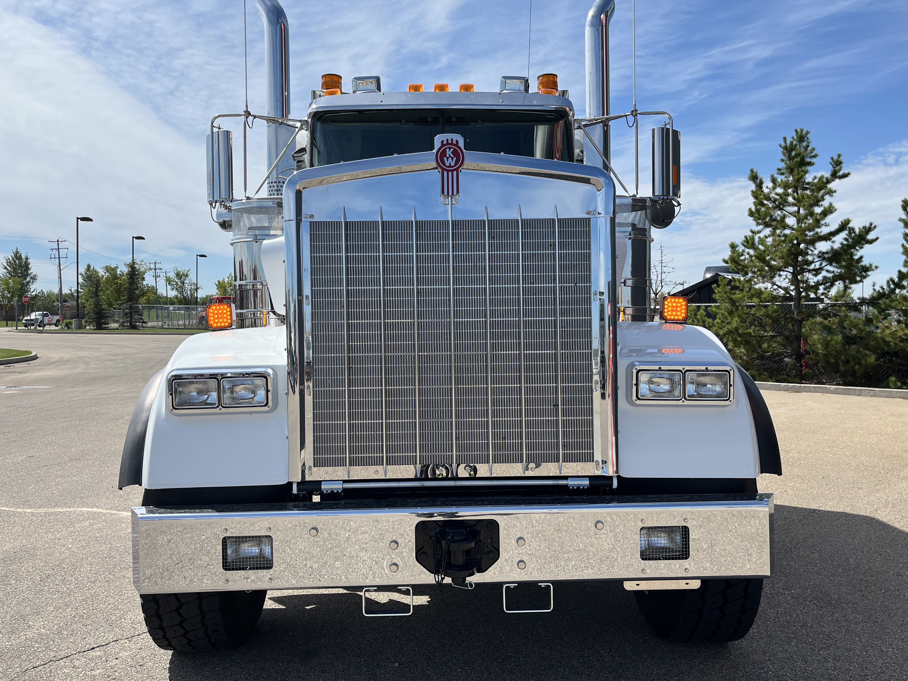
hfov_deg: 61.7
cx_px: 447
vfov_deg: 48.2
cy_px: 334
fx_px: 761
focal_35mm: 29
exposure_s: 1/4651
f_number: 1.6
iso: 50
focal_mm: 5.1
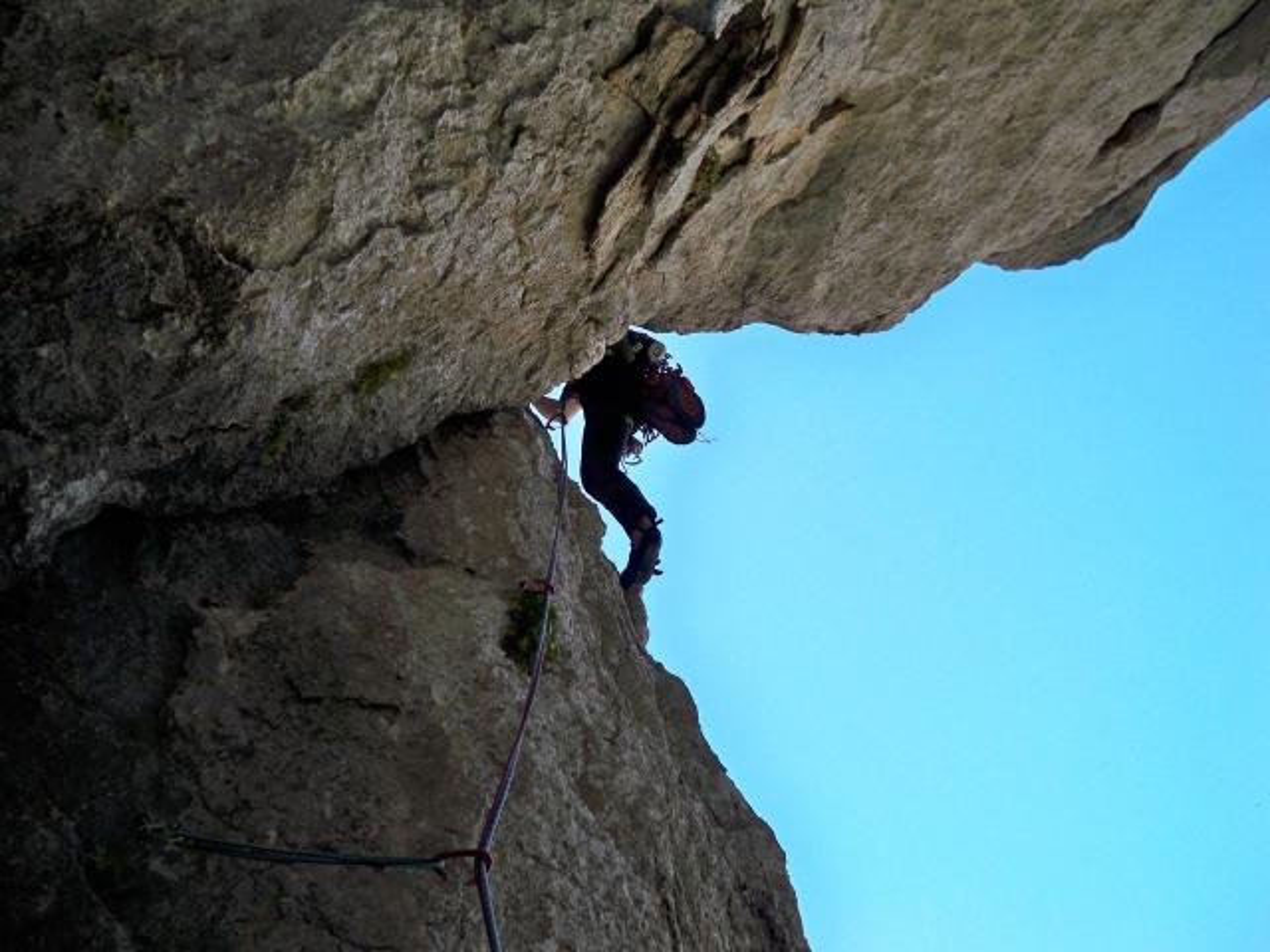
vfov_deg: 40.7
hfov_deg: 52.6
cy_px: 476
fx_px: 1284
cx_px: 635
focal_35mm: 35
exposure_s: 1/320
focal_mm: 6.3
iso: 64
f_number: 3.1
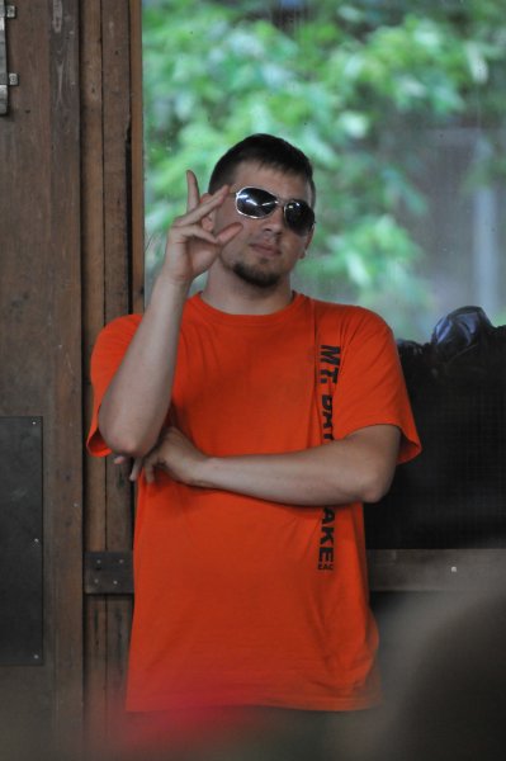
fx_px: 6335
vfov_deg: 6.9
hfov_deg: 4.6
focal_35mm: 300
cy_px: 380
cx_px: 253
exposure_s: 1/100
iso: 1600
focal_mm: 200
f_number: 2.8
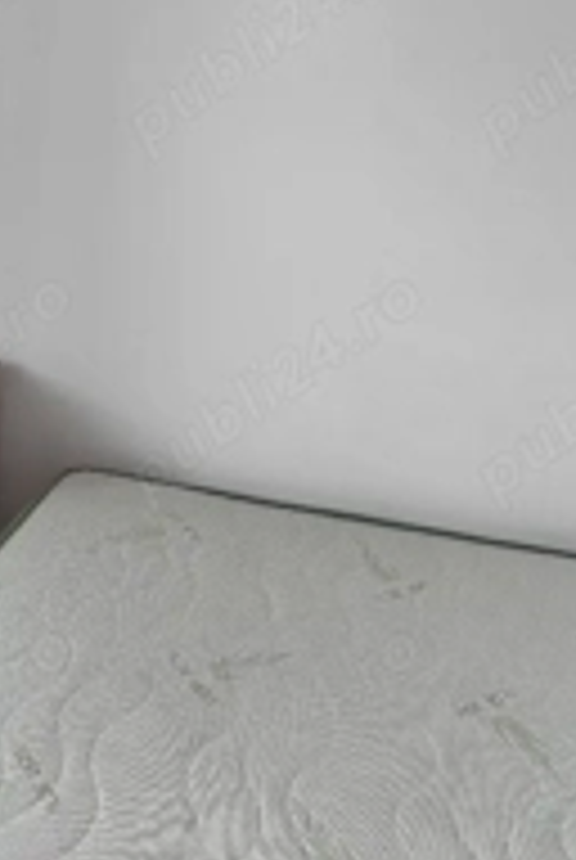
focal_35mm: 50
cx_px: 14
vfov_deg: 39.5
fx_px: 1196
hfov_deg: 25.8
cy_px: 441
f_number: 1.65
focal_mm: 6.19
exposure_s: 1/100
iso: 500
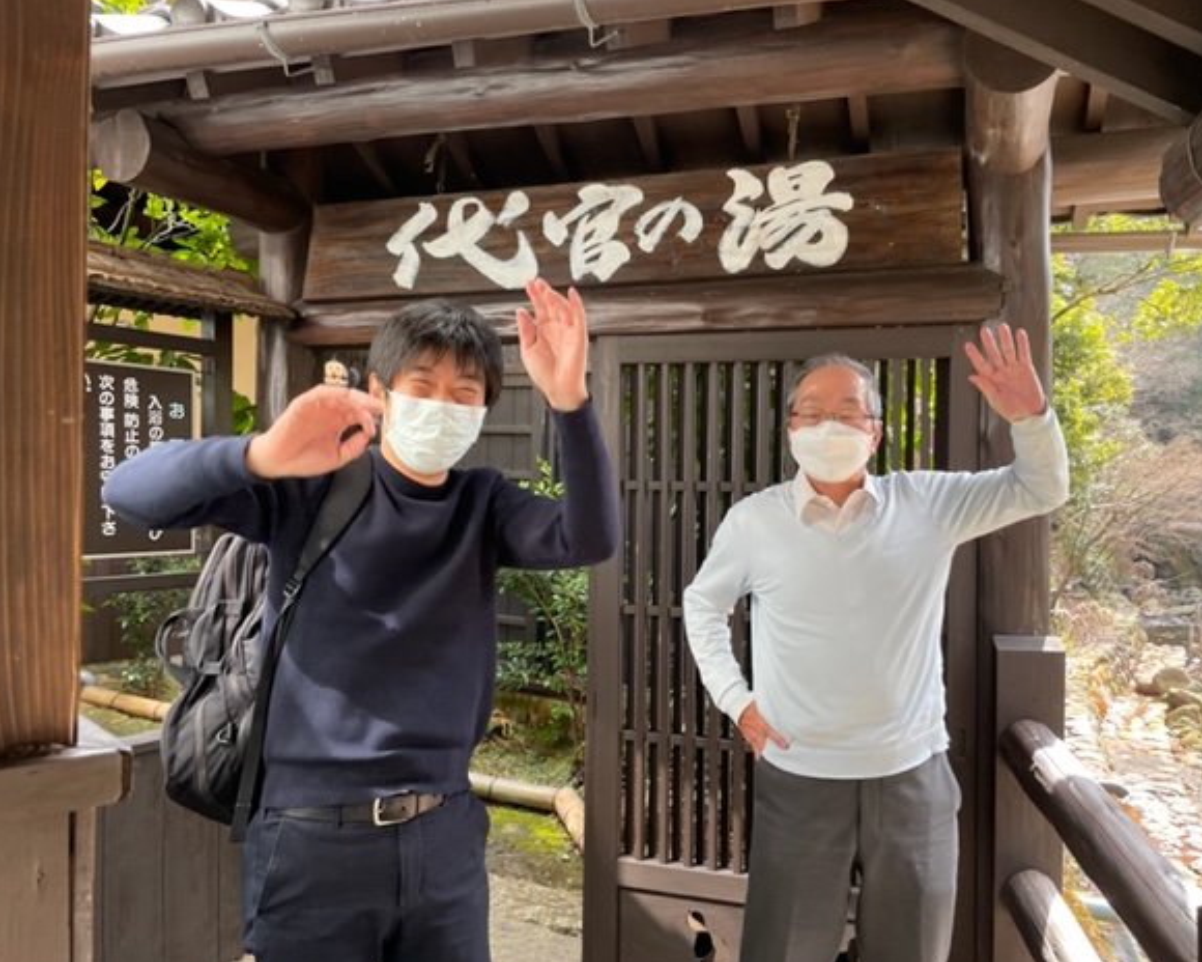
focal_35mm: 28
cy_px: 491
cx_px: 651
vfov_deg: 51.5
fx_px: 996
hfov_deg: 62.1
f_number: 1.6
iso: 32
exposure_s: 1/133
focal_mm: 4.2
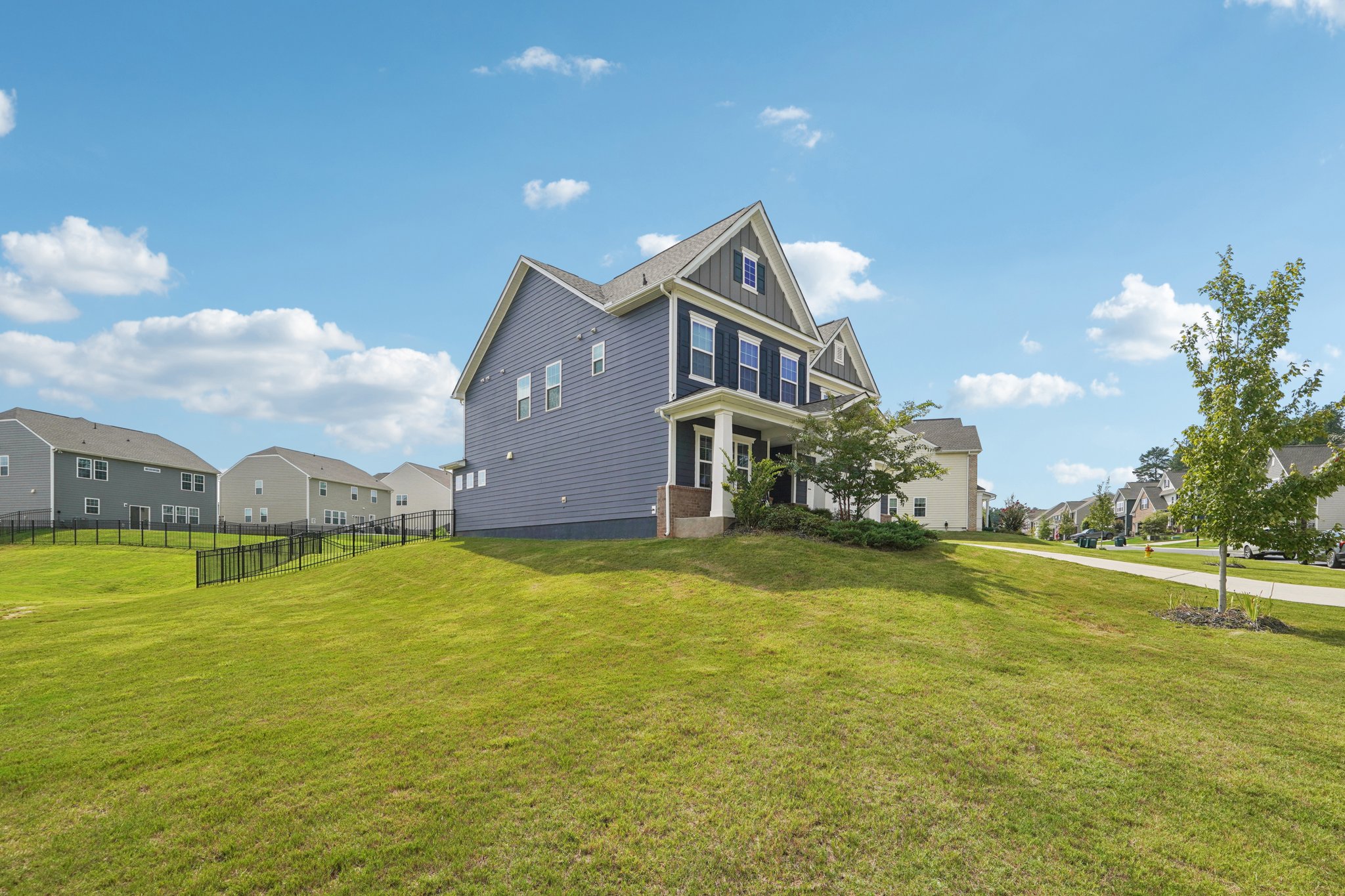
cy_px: 448
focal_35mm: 15
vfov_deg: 77.3
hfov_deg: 100.4
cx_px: 672
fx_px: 560
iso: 100
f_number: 8
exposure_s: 1/125
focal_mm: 10
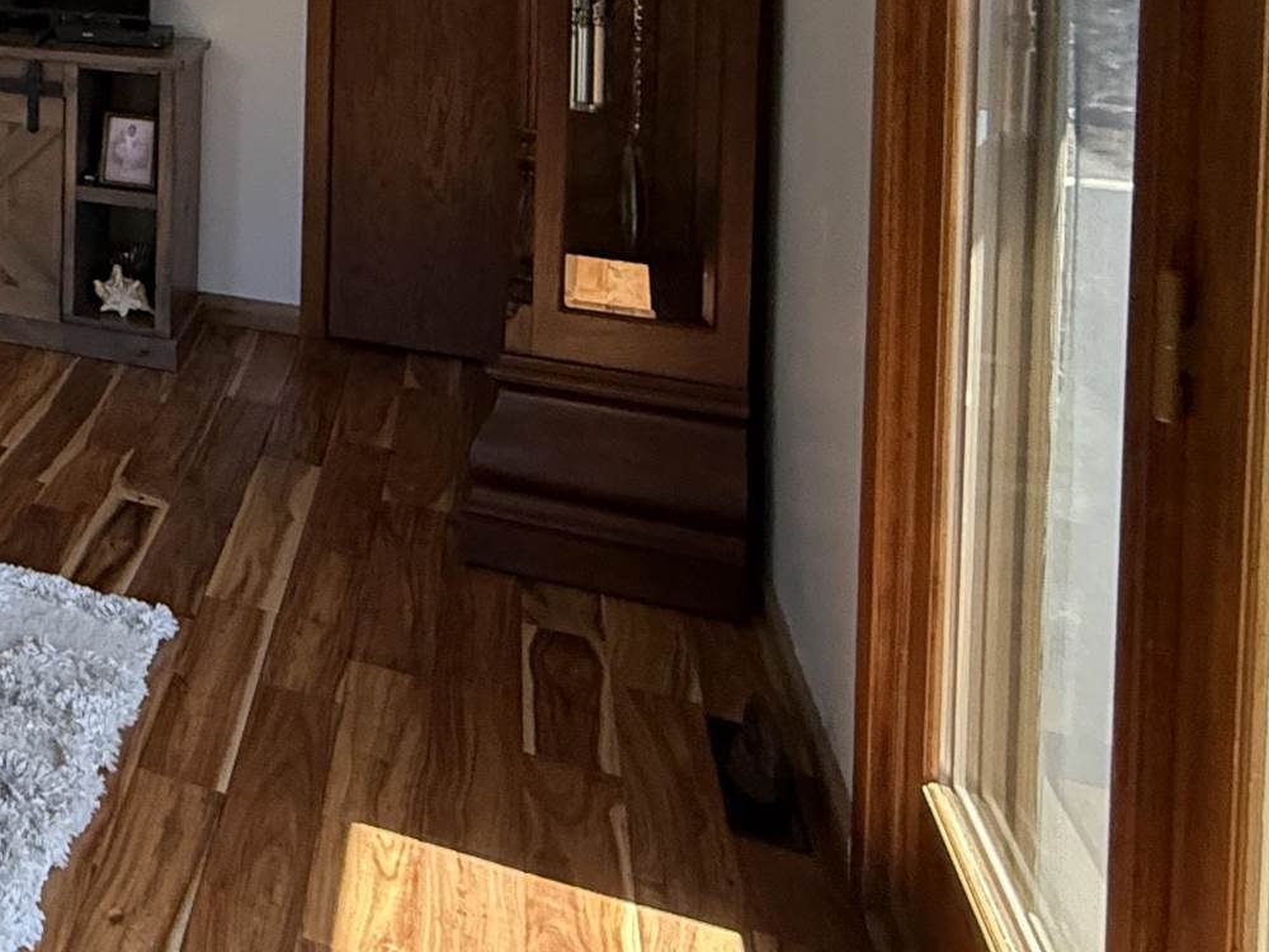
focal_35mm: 43
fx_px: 1576
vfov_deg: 30.0
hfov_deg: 31.8
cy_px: -104
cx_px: -437
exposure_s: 1/91
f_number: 2.2
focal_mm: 2.22
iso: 320
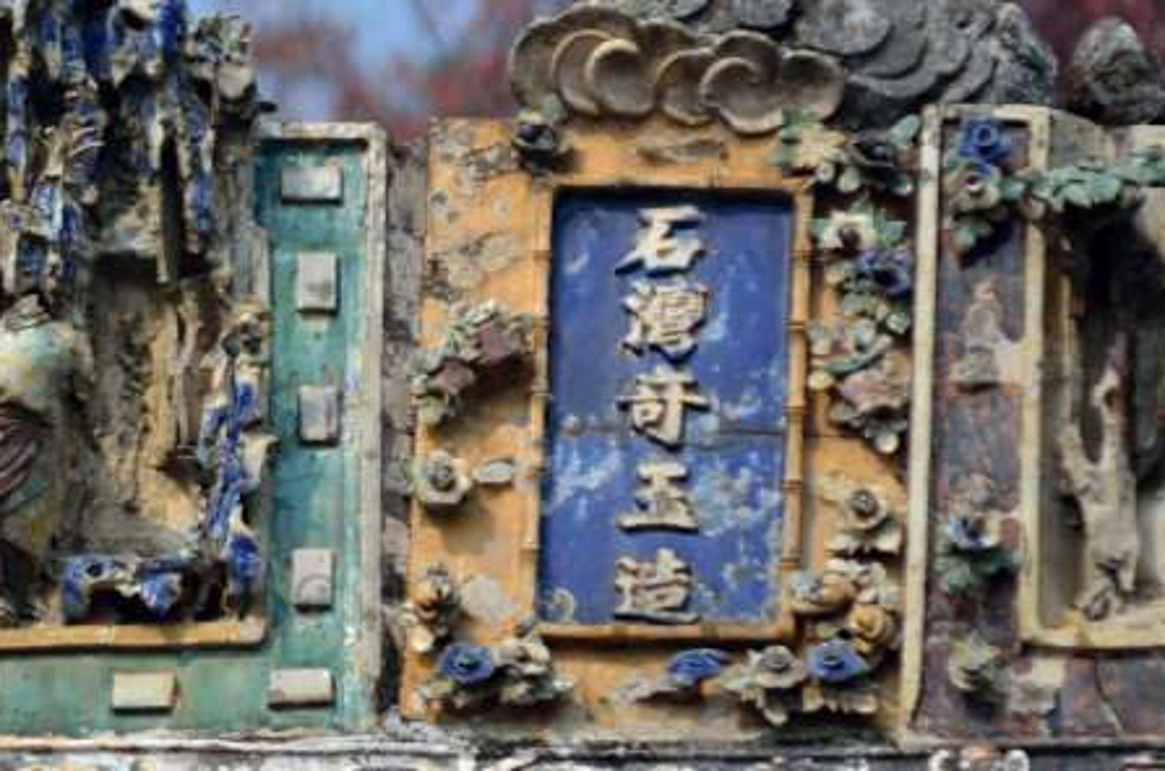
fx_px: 22217
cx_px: 323
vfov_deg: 2.0
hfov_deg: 3.0
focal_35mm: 688
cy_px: 195
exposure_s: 1/800
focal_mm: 200
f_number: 7.1
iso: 200
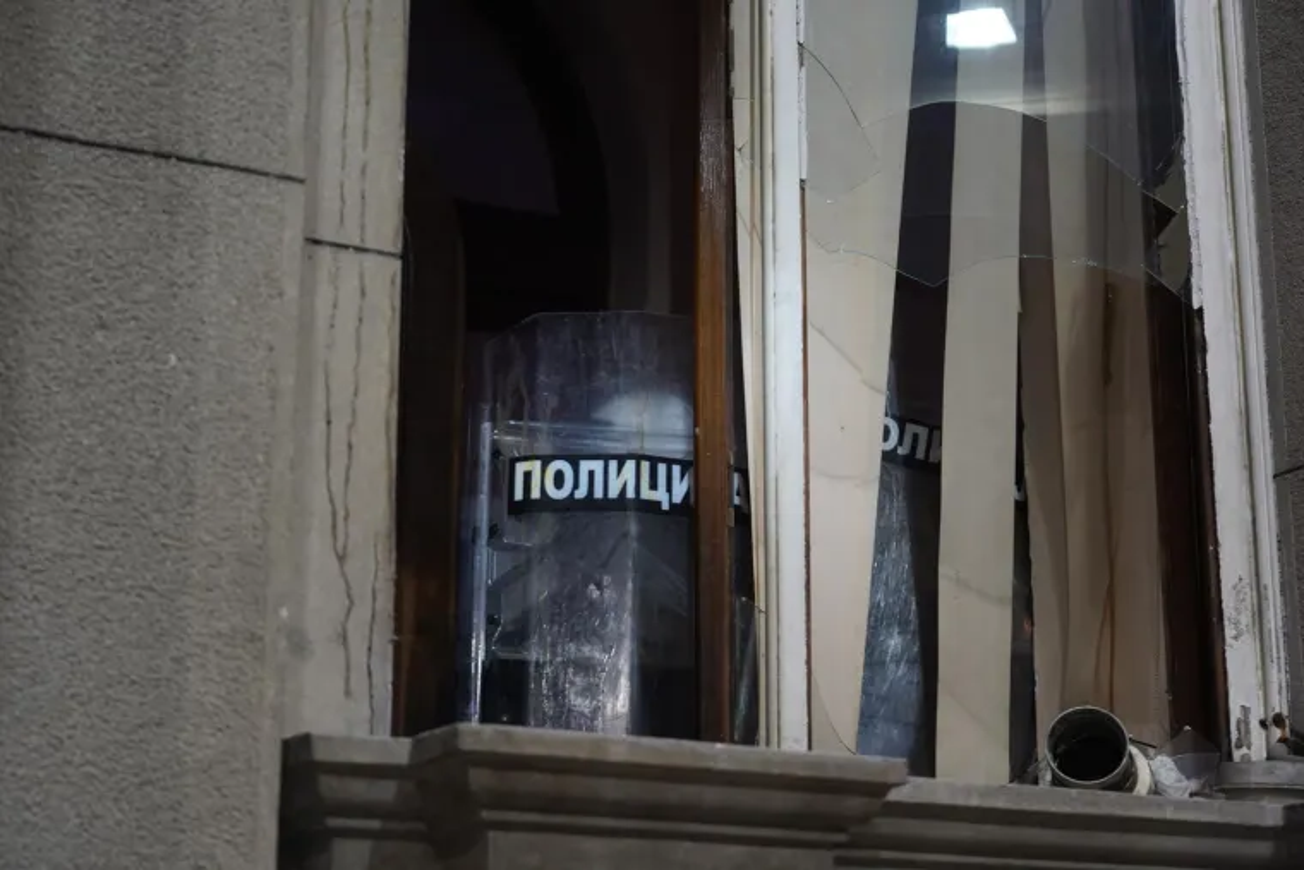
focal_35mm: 62
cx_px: 652
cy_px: 435
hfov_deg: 32.4
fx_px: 2246
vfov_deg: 21.9
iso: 2000
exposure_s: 1/100
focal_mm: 62
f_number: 4
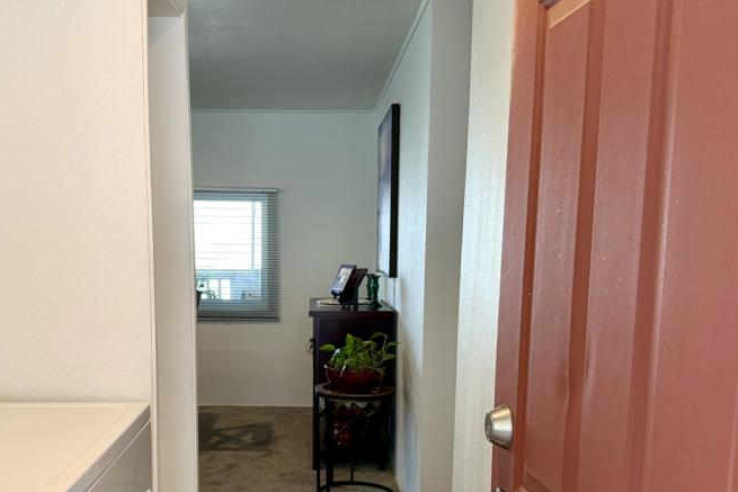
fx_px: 800
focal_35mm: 39
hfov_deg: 49.3
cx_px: 302
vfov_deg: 33.6
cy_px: 359
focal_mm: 6.76
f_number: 1.78
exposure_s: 1/120
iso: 160
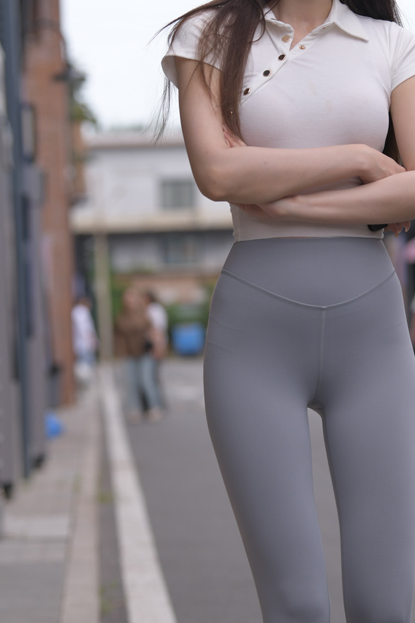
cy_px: 310
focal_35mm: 231
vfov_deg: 8.9
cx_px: 300
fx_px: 3996
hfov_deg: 5.9
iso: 140
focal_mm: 105
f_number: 4
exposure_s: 1/640
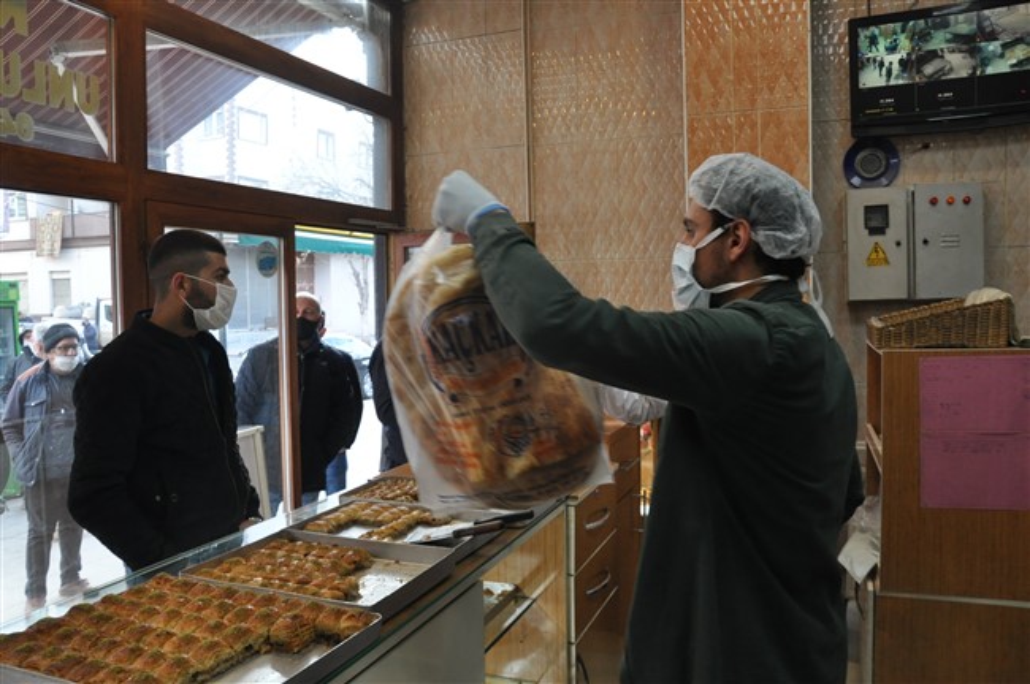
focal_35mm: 27
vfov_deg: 47.8
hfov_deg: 67.4
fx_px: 772
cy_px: 342
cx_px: 515
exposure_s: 1/100
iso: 1000
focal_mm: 18
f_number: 5
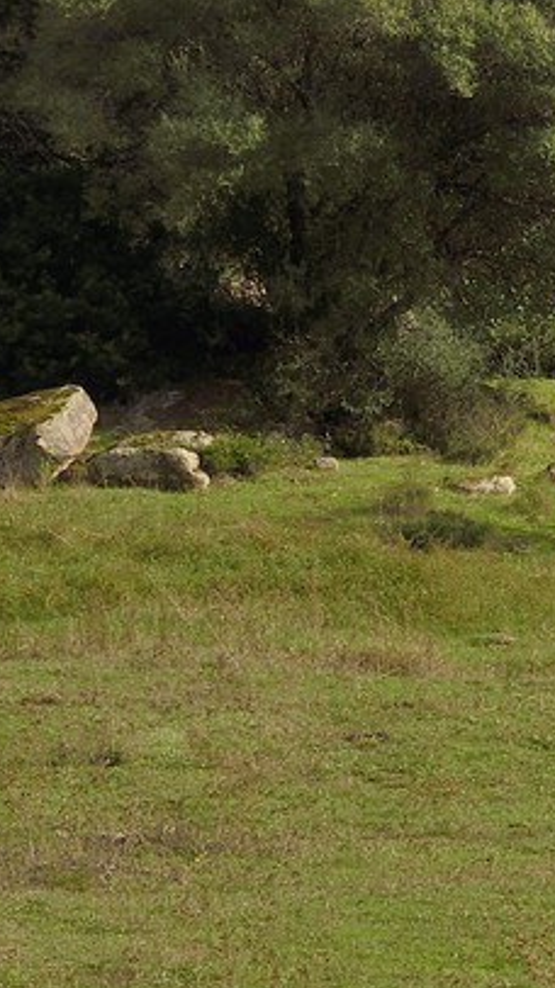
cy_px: 107
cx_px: 1792
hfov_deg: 7.7
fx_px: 3458
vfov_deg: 16.1
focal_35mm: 132
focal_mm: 32
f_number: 13
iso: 250
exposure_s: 1/250
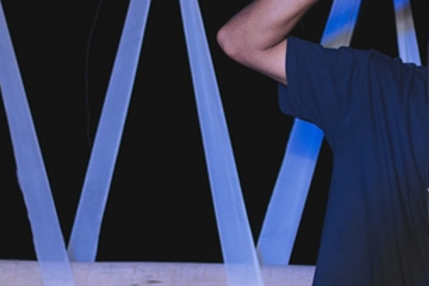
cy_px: 209
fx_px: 1516
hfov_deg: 16.0
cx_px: 353
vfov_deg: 10.8
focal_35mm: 127
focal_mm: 35
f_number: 2.5
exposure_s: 1/200
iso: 800
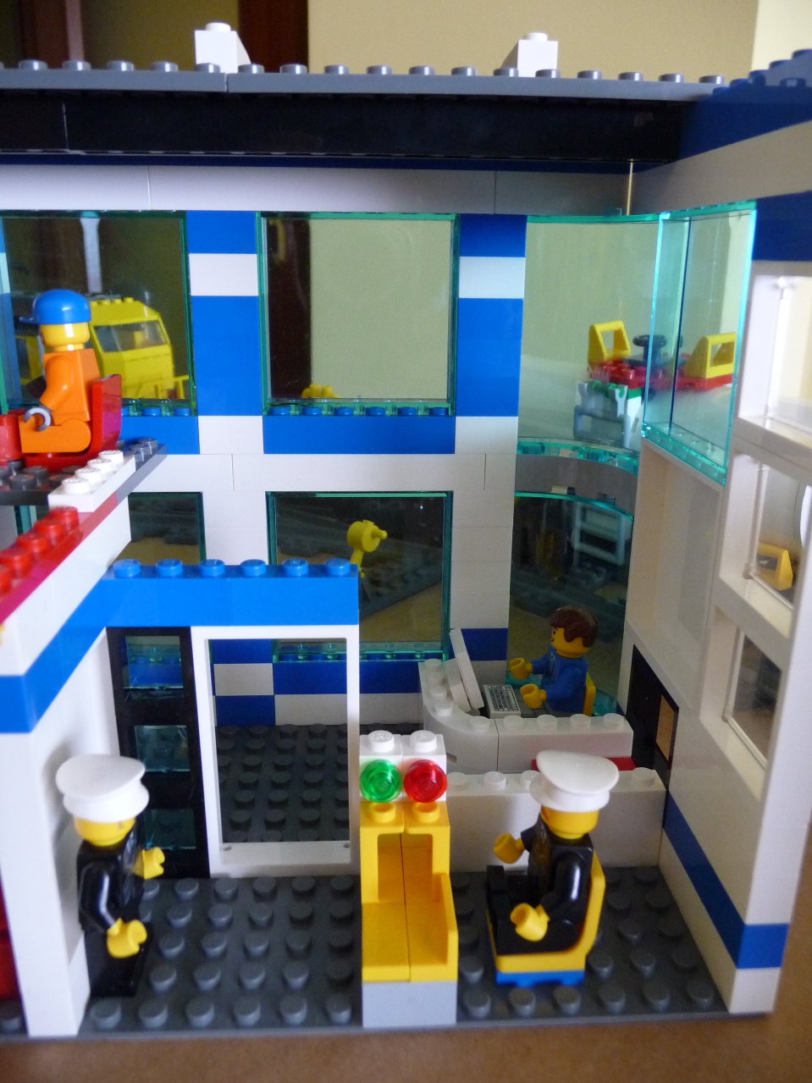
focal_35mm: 28
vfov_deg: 63.4
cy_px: 542
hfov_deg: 49.7
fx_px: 876
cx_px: 406
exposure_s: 1/8
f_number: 3.3
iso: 400
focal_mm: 4.7
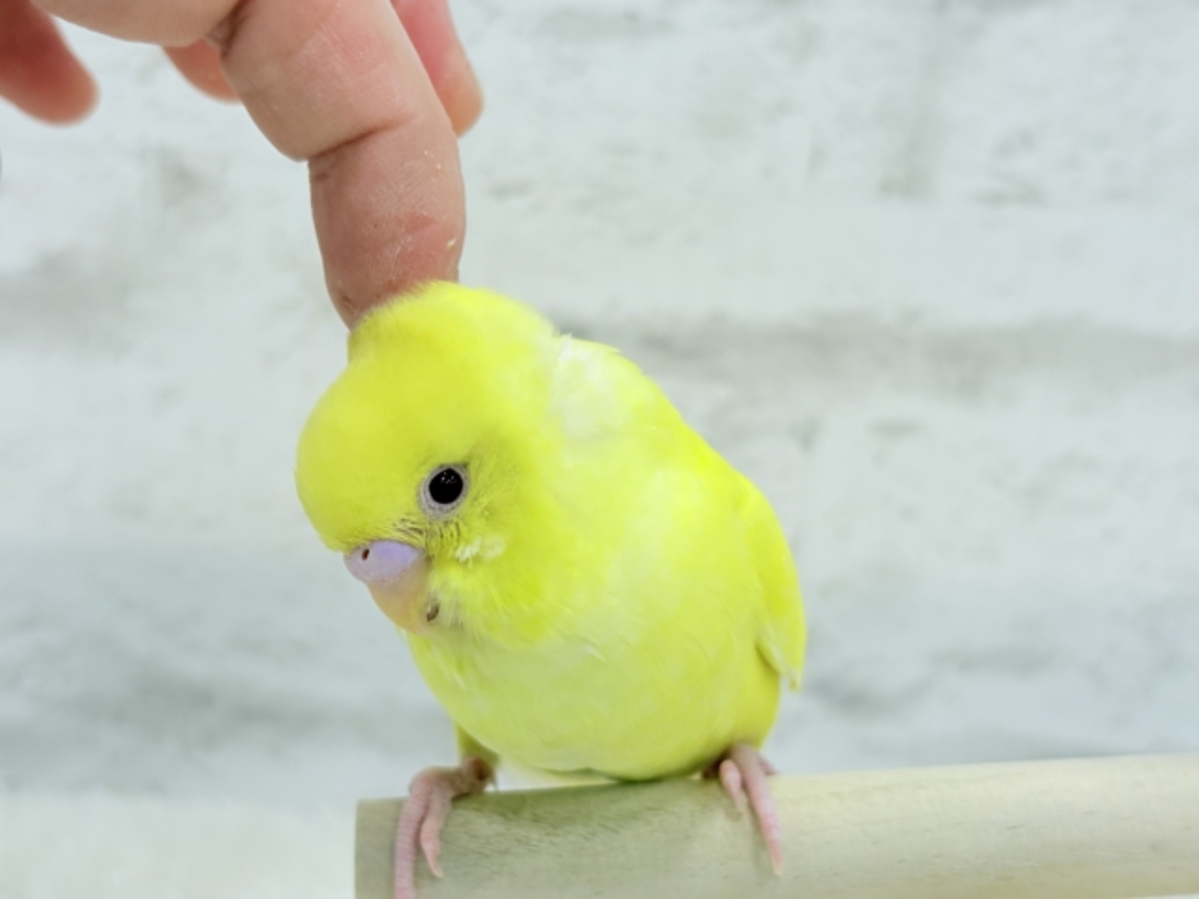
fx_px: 1801
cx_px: 600
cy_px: 450
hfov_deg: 36.8
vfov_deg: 28.0
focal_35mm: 52
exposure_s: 1/100
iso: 80
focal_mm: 5.96
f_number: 1.6
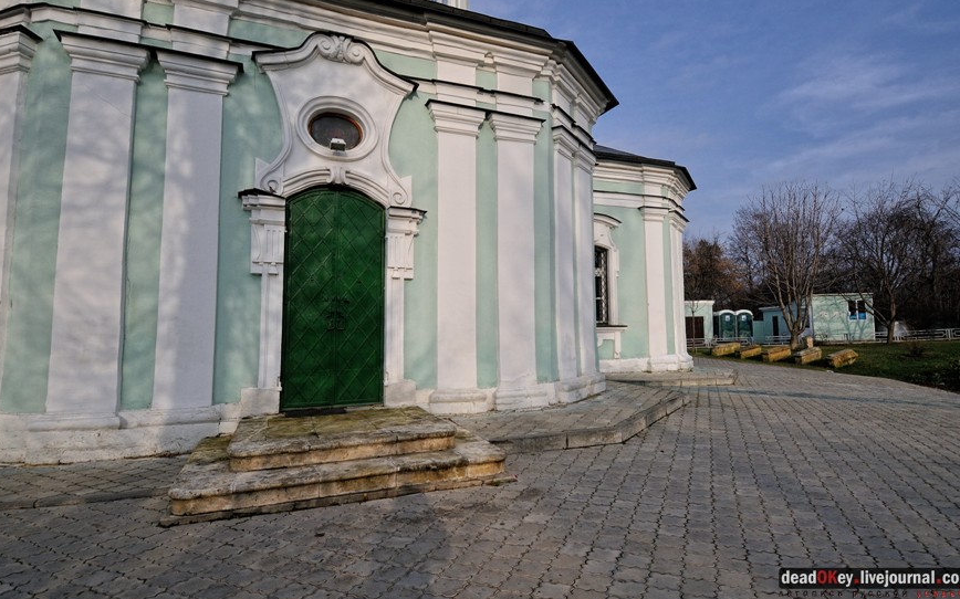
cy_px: 274
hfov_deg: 88.0
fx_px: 497
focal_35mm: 19
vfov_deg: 62.1
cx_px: 484
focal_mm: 12
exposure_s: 1/1000
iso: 320
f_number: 8
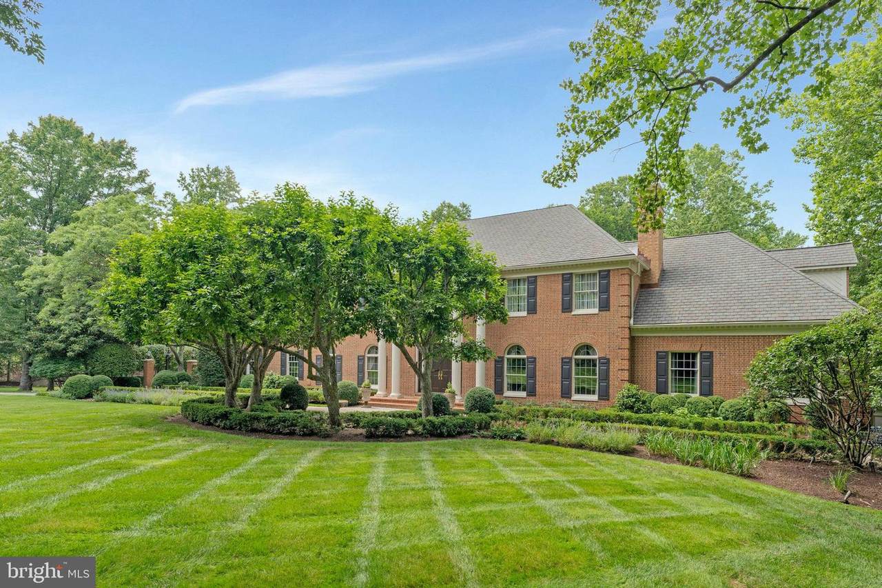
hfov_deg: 86.6
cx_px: 441
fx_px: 468
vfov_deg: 64.3
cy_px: 294
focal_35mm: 19
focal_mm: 19.1
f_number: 8
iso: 100
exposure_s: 1/80
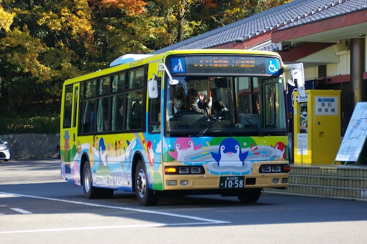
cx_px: 184
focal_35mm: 110
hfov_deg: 18.7
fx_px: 1115
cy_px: 122
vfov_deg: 12.5
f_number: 5.6
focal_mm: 73
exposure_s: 1/350
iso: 400
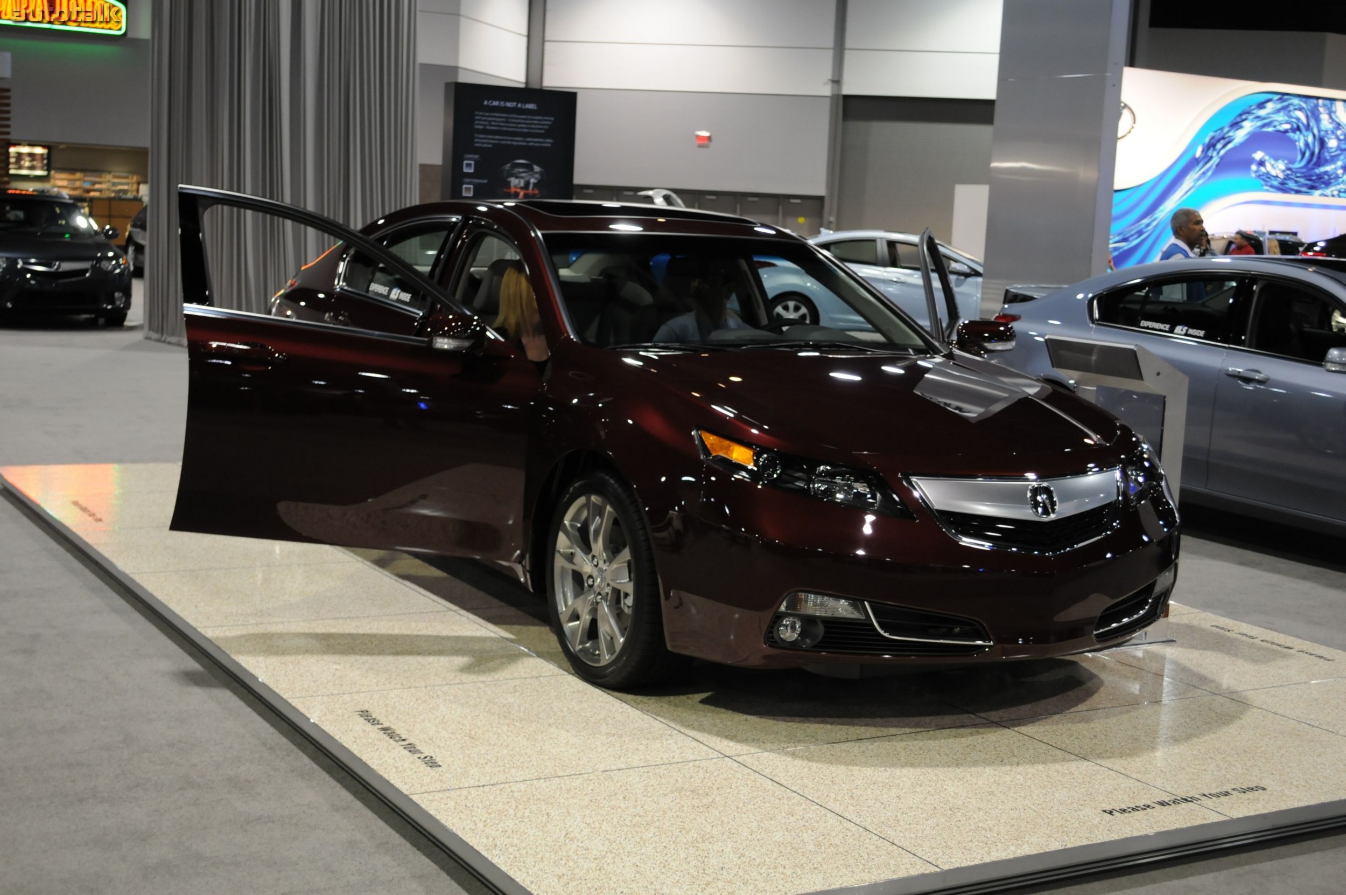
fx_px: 1793
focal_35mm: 48
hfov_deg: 41.2
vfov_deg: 28.0
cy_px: 448
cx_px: 673
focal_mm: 32
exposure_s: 1/40
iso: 800
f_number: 4.8
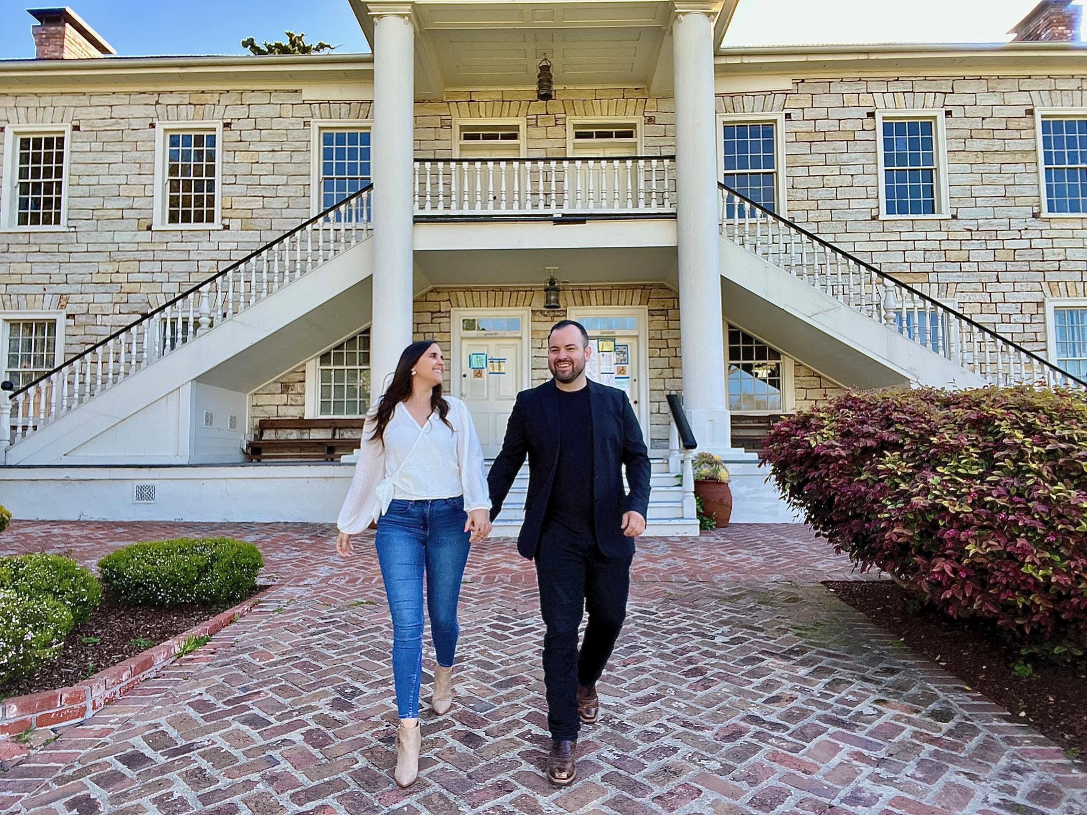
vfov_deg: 58.9
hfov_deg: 73.9
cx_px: 544
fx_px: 722
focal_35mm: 23
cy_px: 408
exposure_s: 1/121
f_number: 2.2
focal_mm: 2.71
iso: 25
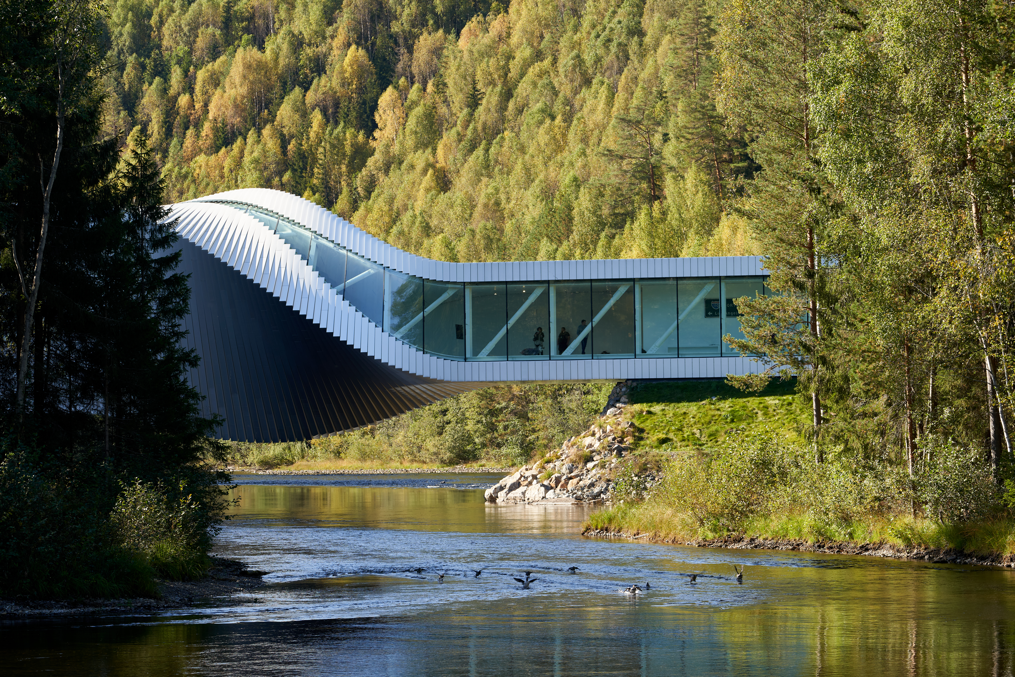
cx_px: 508
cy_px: 338
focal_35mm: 135
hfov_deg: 15.2
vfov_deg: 10.2
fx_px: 3806
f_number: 8
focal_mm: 135
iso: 200
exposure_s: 1/160
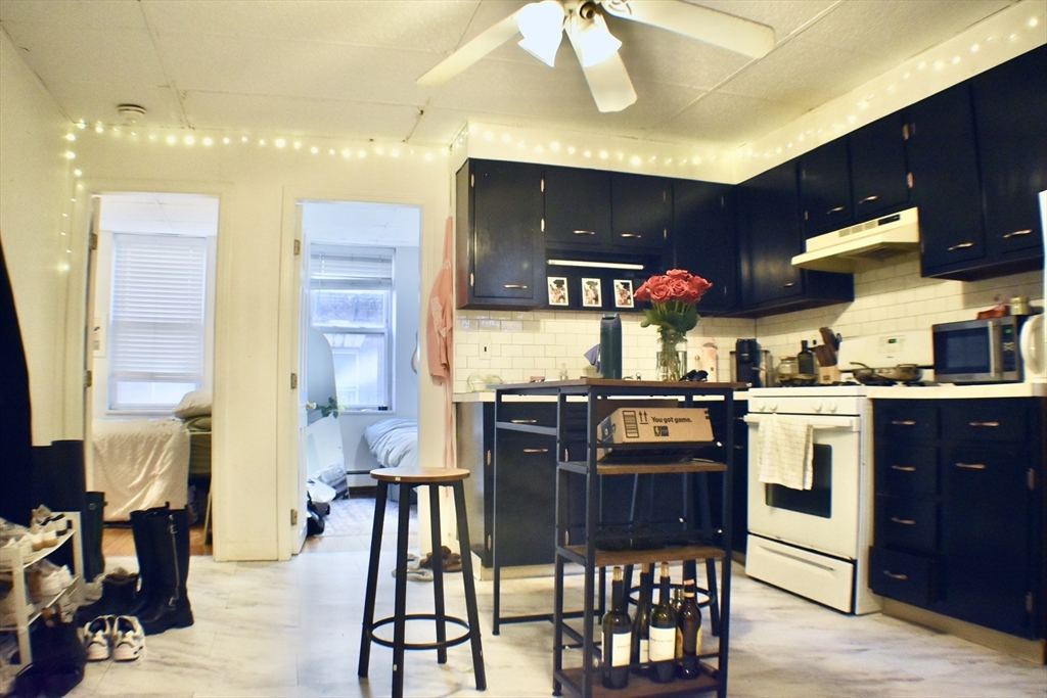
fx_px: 960
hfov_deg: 57.2
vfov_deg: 40.0
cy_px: 349
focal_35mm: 33
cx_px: 524
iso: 1250
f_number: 3.8
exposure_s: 1/125
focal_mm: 22
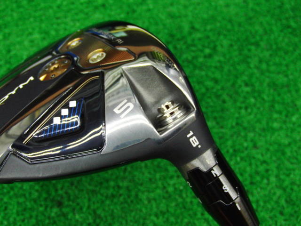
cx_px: 150
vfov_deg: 33.6
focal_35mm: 43
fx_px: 374
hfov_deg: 43.9
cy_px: 113
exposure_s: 1/40
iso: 400
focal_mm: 7.54
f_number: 3.7
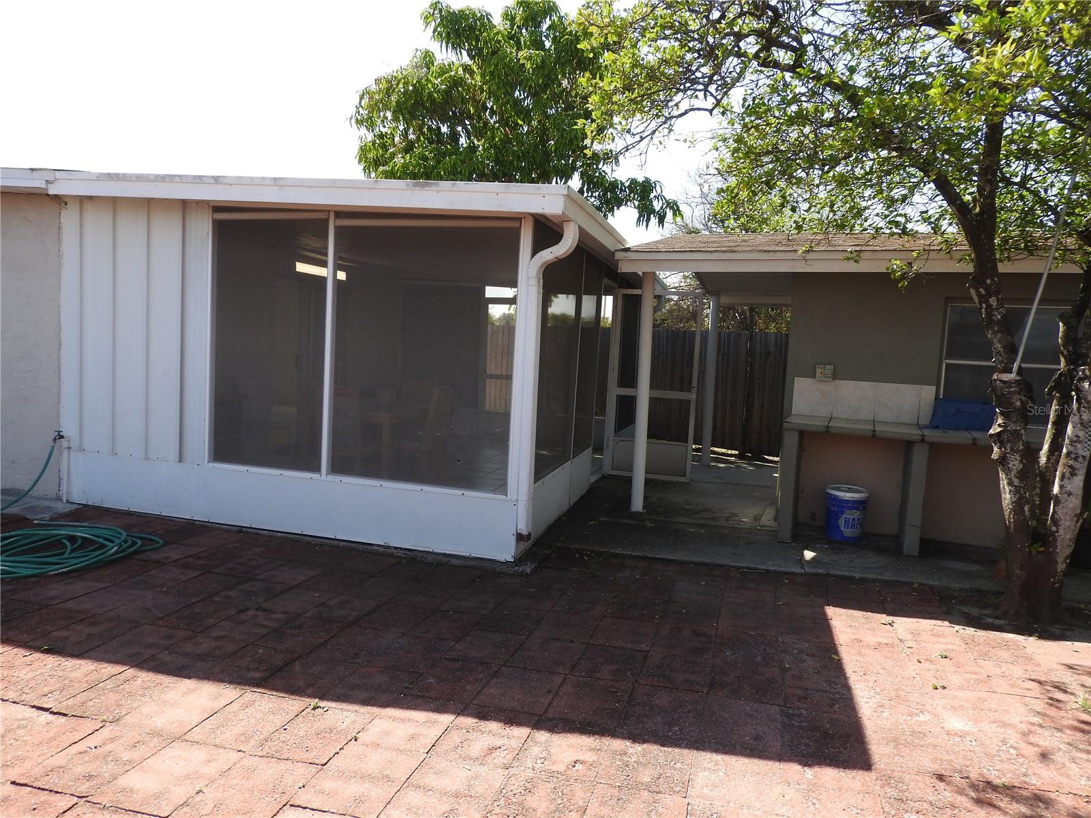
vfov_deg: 56.8
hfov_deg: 71.6
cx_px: 546
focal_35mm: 24
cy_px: 409
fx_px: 756
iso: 100
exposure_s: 1/500
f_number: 3.3
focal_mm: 4.3
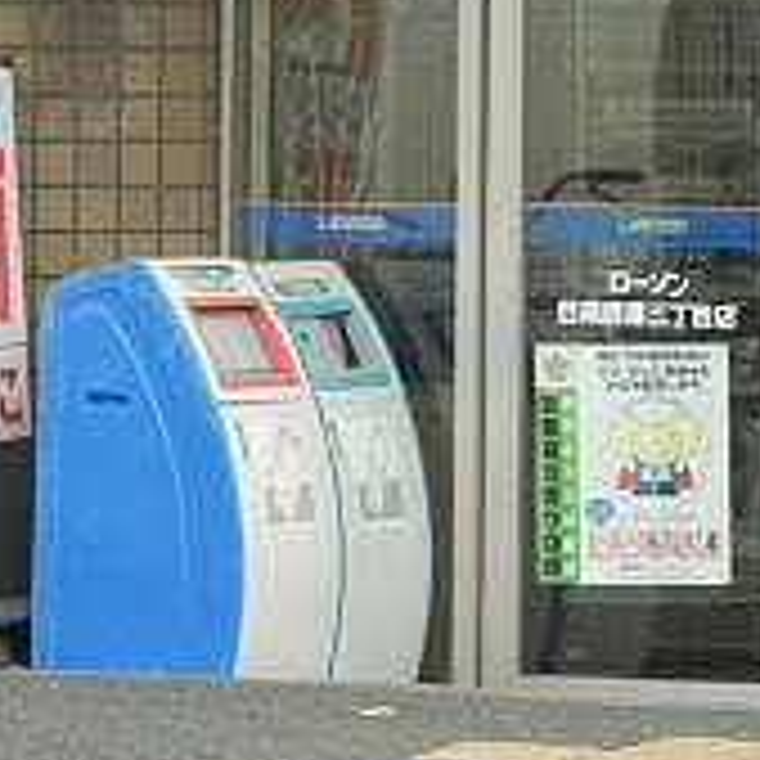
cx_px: 279
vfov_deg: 2.6
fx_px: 16469
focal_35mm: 663
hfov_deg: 2.6
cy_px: -175
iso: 200
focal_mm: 35.1
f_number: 5.8
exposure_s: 1/200
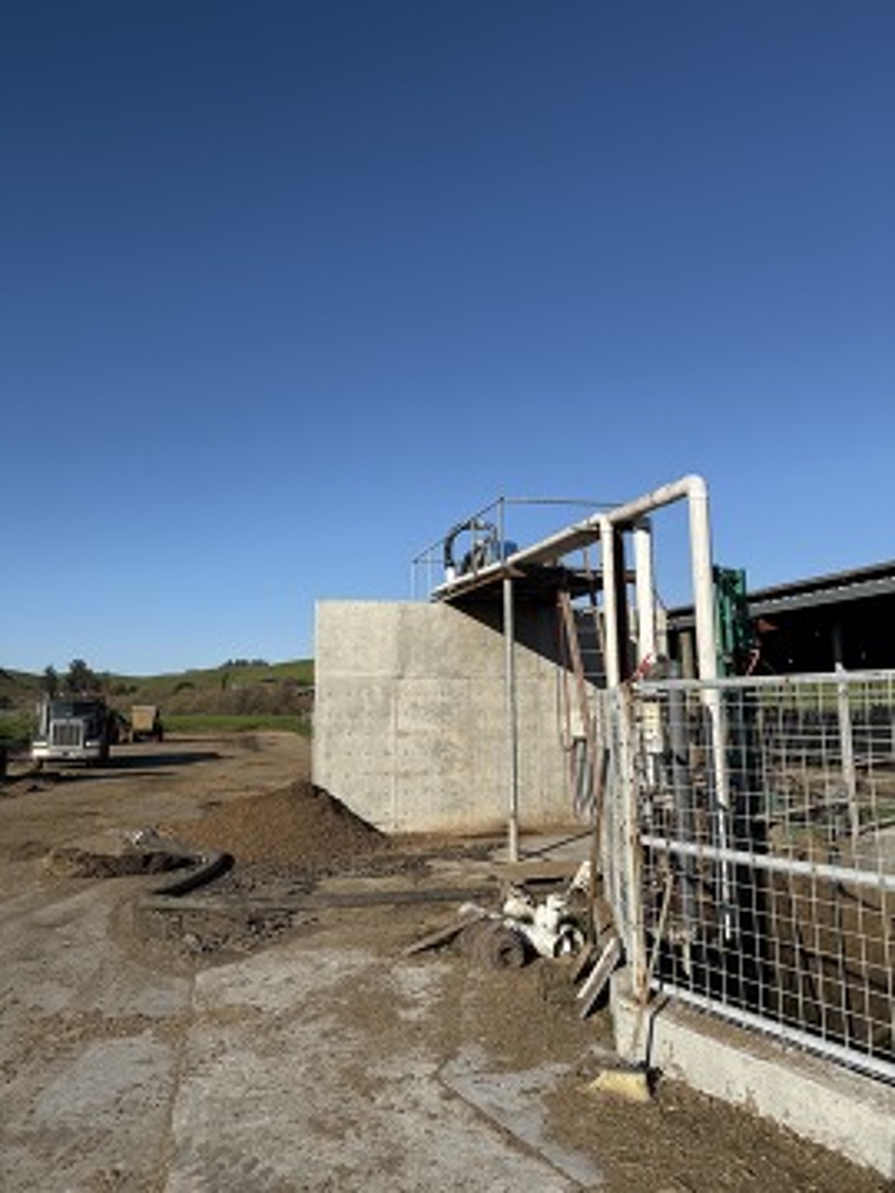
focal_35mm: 24
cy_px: 596
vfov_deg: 71.6
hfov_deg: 56.8
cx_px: 448
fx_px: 827
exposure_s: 1/6711
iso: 80
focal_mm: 6.76
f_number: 1.78
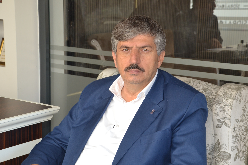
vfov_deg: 18.2
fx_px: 517
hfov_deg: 27.0
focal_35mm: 75
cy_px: 82
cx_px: 124
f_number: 4.8
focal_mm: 50
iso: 400
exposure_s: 1/60
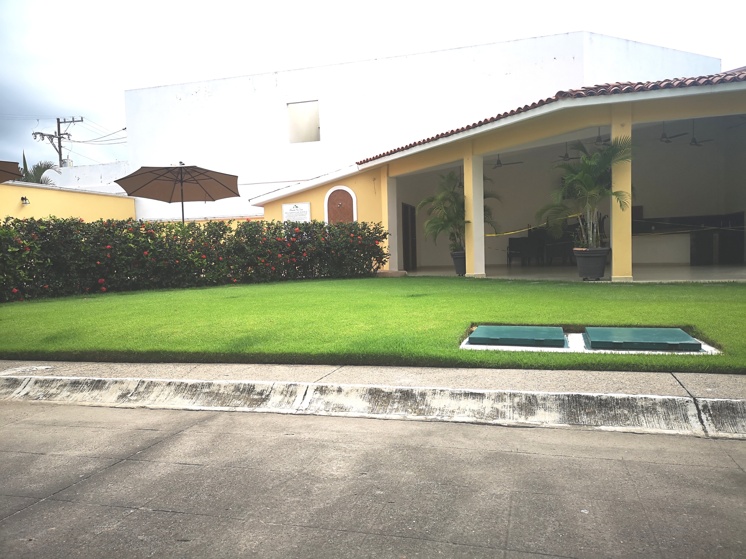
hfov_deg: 65.3
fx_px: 582
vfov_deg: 51.4
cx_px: 373
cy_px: 280
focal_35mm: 27
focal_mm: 5.58
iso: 50
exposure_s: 1/1880
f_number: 1.8
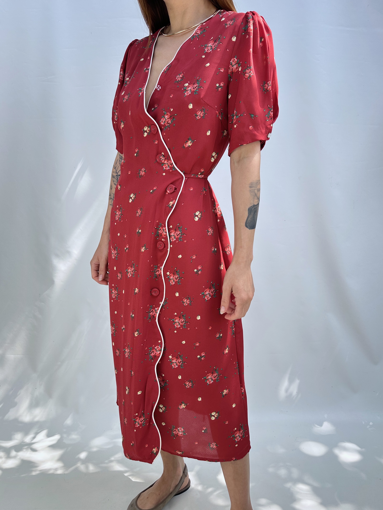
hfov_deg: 56.8
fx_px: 354
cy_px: 255
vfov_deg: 71.6
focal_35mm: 24
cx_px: 192
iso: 80
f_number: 1.78
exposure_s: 1/604
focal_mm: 6.86
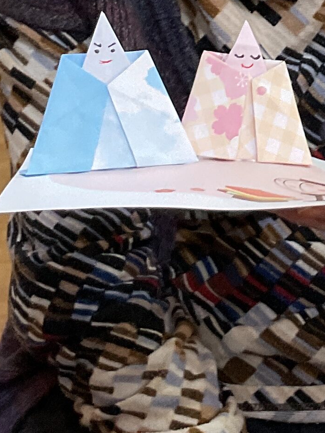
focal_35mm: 125
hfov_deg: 11.7
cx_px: 353
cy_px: 40
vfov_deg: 15.6
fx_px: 1564
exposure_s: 1/60
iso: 100
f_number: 1.8
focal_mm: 3
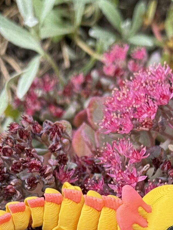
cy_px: 274
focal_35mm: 148
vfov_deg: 13.0
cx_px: 91
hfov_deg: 10.0
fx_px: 986
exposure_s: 1/802
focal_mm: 6.76
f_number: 1.78
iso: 64
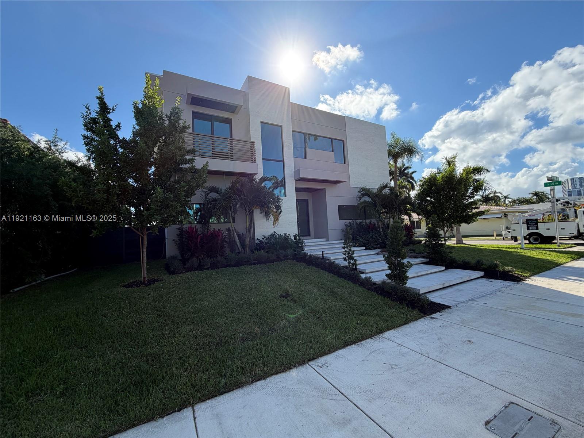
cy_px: 219
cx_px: 292
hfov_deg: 102.1
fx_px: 236
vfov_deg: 85.7
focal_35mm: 14
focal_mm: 2.22
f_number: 2.2
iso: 32
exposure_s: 1/770
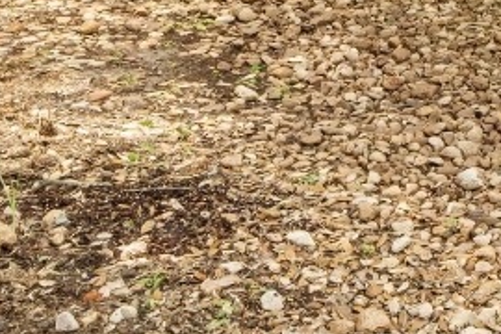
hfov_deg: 24.0
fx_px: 891
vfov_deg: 16.3
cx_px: 770
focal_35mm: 64
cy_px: -332
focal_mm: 10
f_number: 11
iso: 250
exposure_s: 1/6
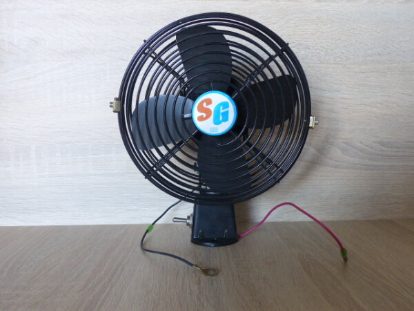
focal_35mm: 30
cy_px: 156
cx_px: 207
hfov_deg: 60.0
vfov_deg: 46.8
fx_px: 359
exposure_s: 1/60
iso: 320
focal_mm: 5.3
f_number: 2.8
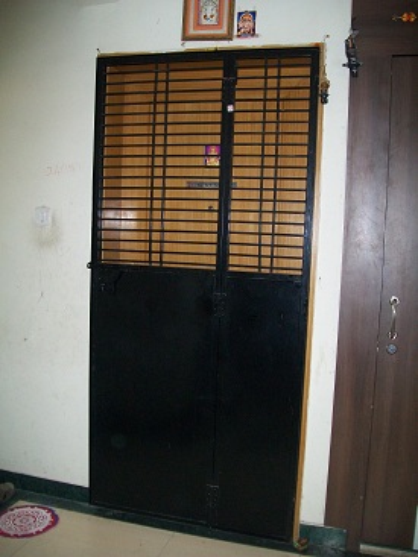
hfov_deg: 41.8
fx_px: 548
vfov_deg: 54.0
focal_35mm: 34
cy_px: 278
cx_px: 209
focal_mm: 6.1
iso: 160
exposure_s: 1/60
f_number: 2.7
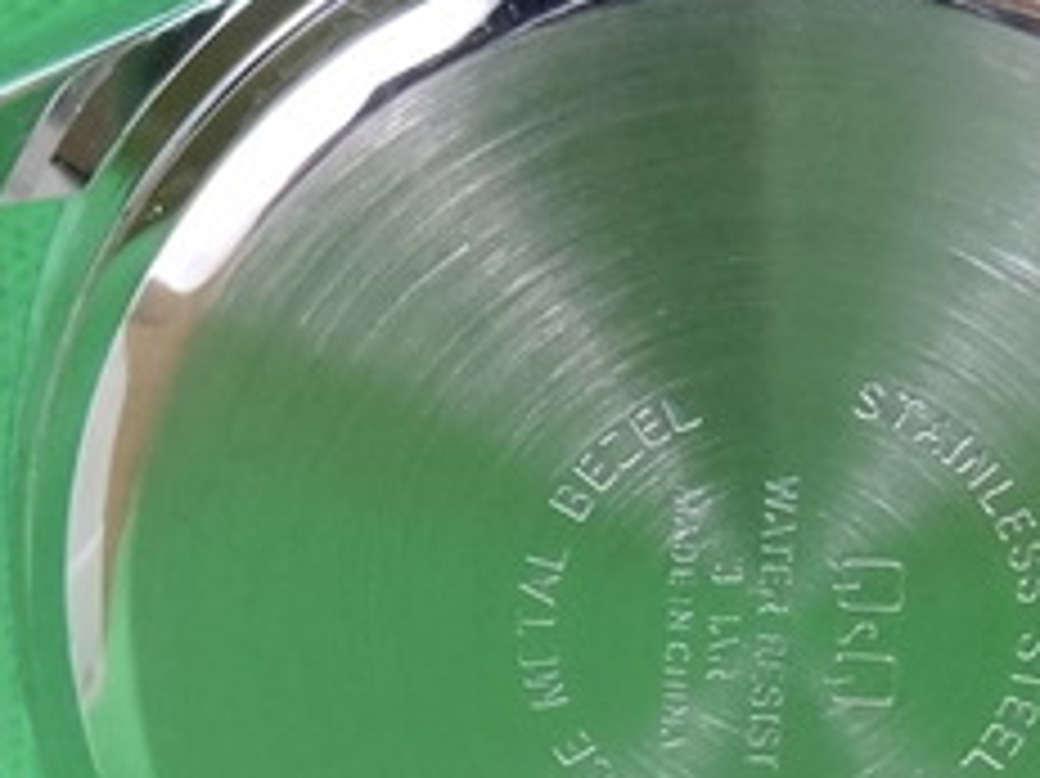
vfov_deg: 8.0
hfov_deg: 10.7
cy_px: 742
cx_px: 705
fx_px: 5525
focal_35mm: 184
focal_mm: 9.9
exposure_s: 1/100
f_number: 4
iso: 800
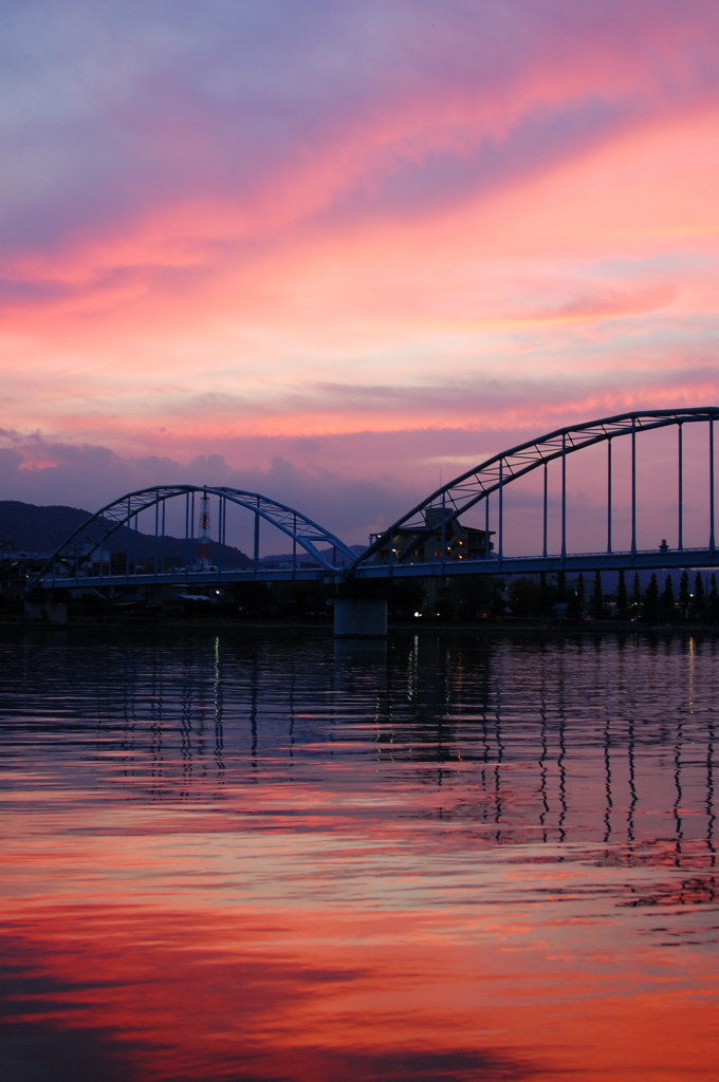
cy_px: 541
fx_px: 1577
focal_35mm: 52
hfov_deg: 25.7
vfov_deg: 37.9
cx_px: 360
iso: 400
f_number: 2.8
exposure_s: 1/80
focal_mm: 35
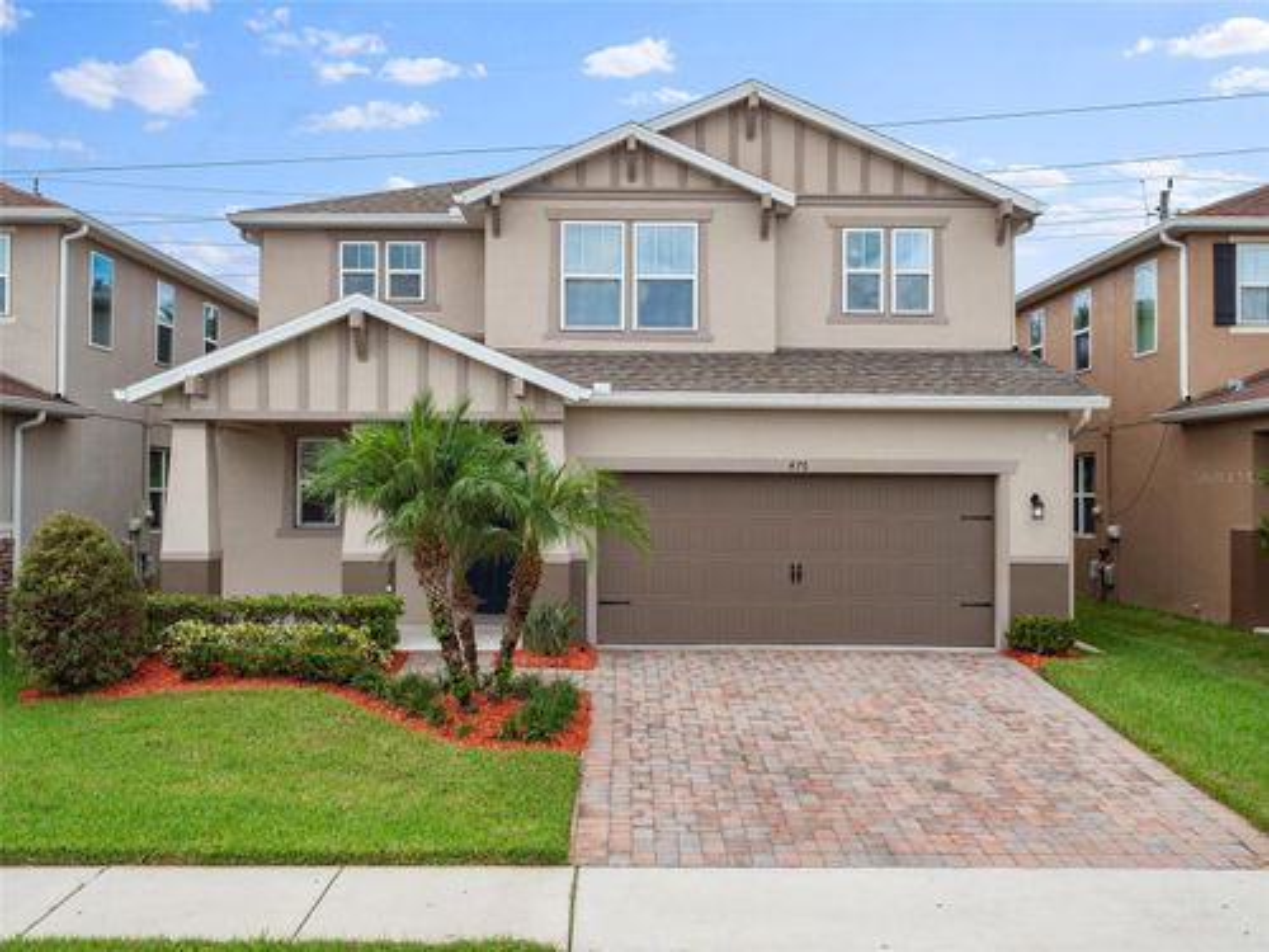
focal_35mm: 34
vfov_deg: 41.8
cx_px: 634
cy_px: 476
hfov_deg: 54.0
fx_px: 1246
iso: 200
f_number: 8
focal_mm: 17
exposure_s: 1/400
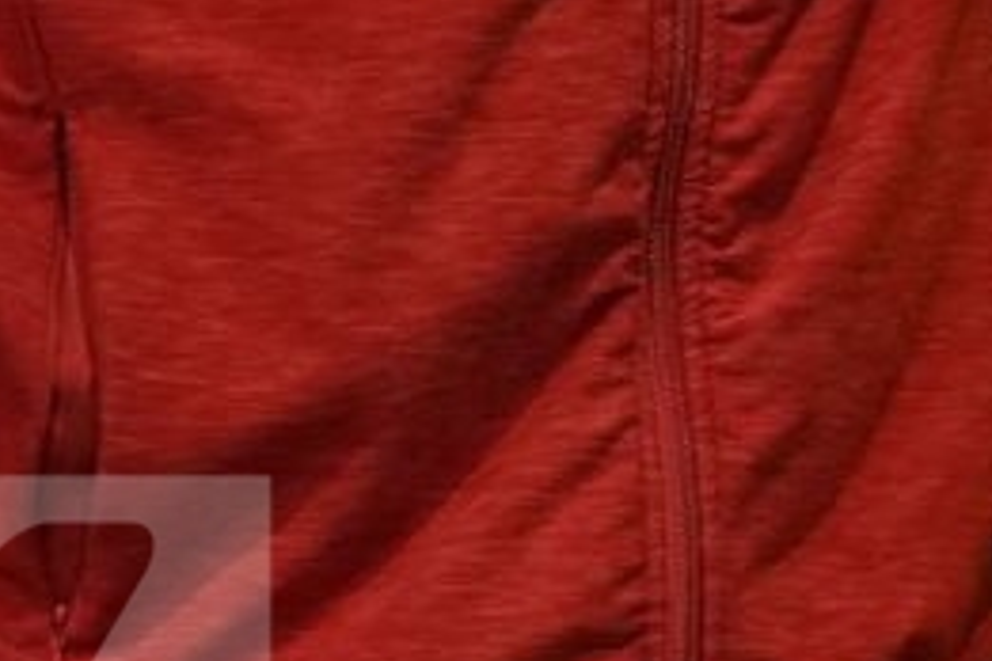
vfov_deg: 2.1
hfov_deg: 3.1
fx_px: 18240
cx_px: 2493
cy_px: -528
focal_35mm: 662
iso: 4000
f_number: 2.8
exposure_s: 1/250
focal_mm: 96
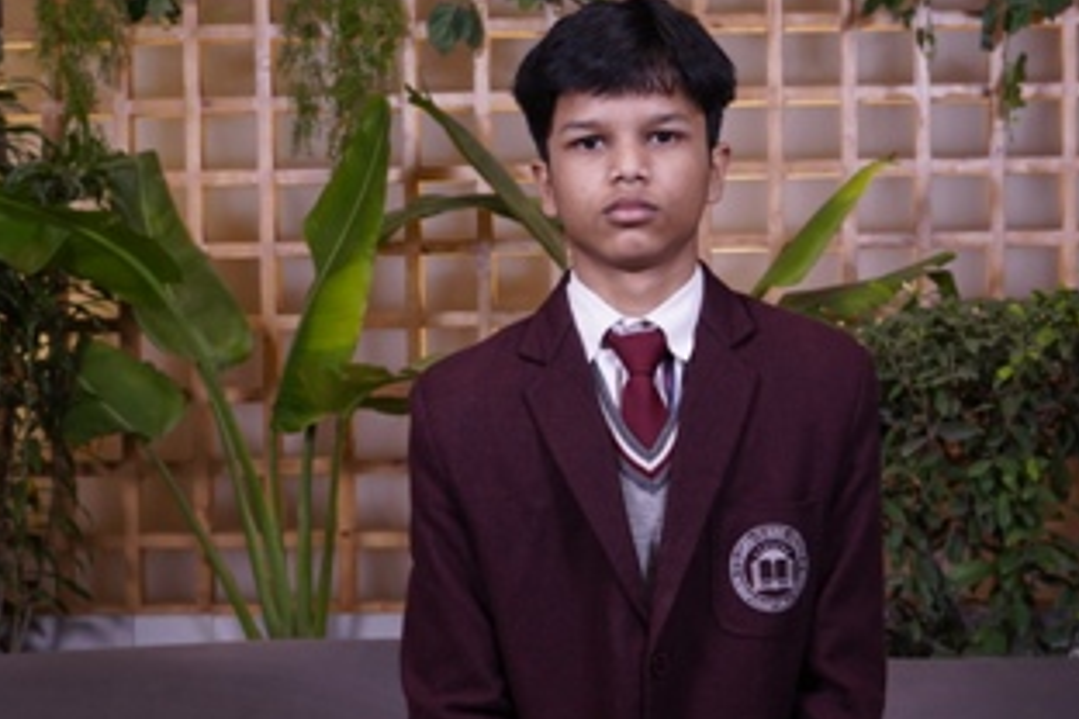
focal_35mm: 66
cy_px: 396
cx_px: 657
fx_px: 1978
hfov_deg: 30.4
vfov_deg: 20.6
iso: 500
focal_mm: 31
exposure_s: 1/125
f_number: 5
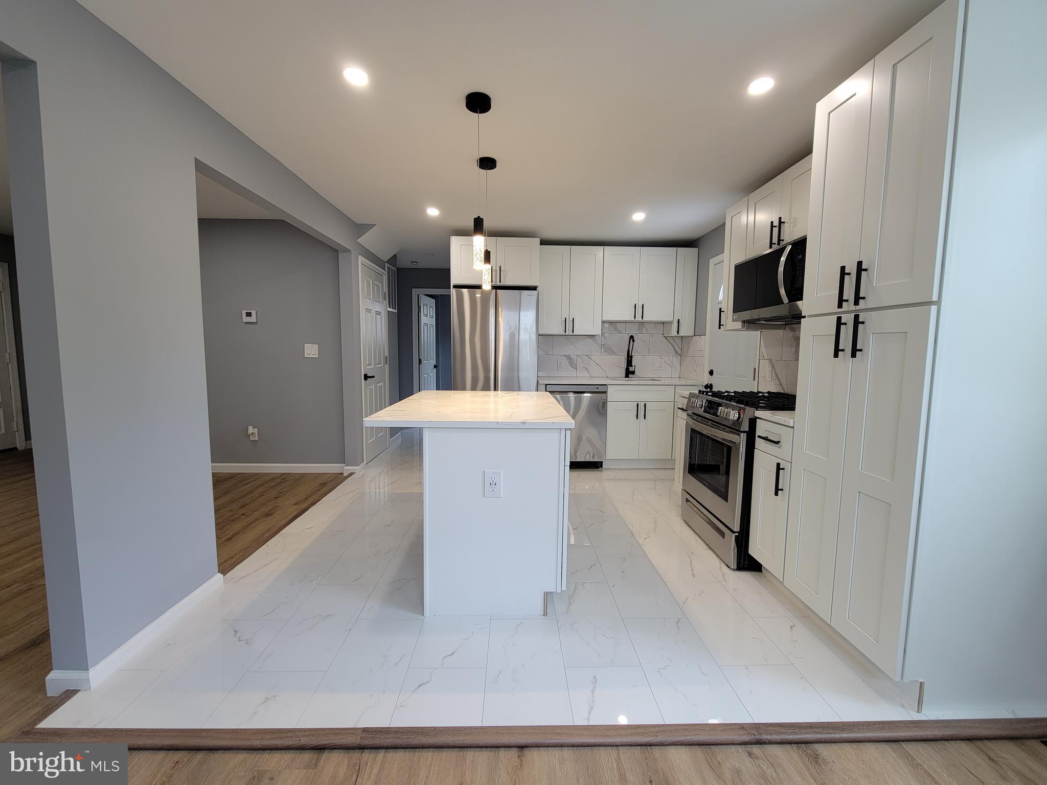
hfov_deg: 106.2
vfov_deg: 89.9
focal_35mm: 13
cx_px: 524
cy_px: 392
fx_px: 393
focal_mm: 2.2
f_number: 2.2
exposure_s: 1/60
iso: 100
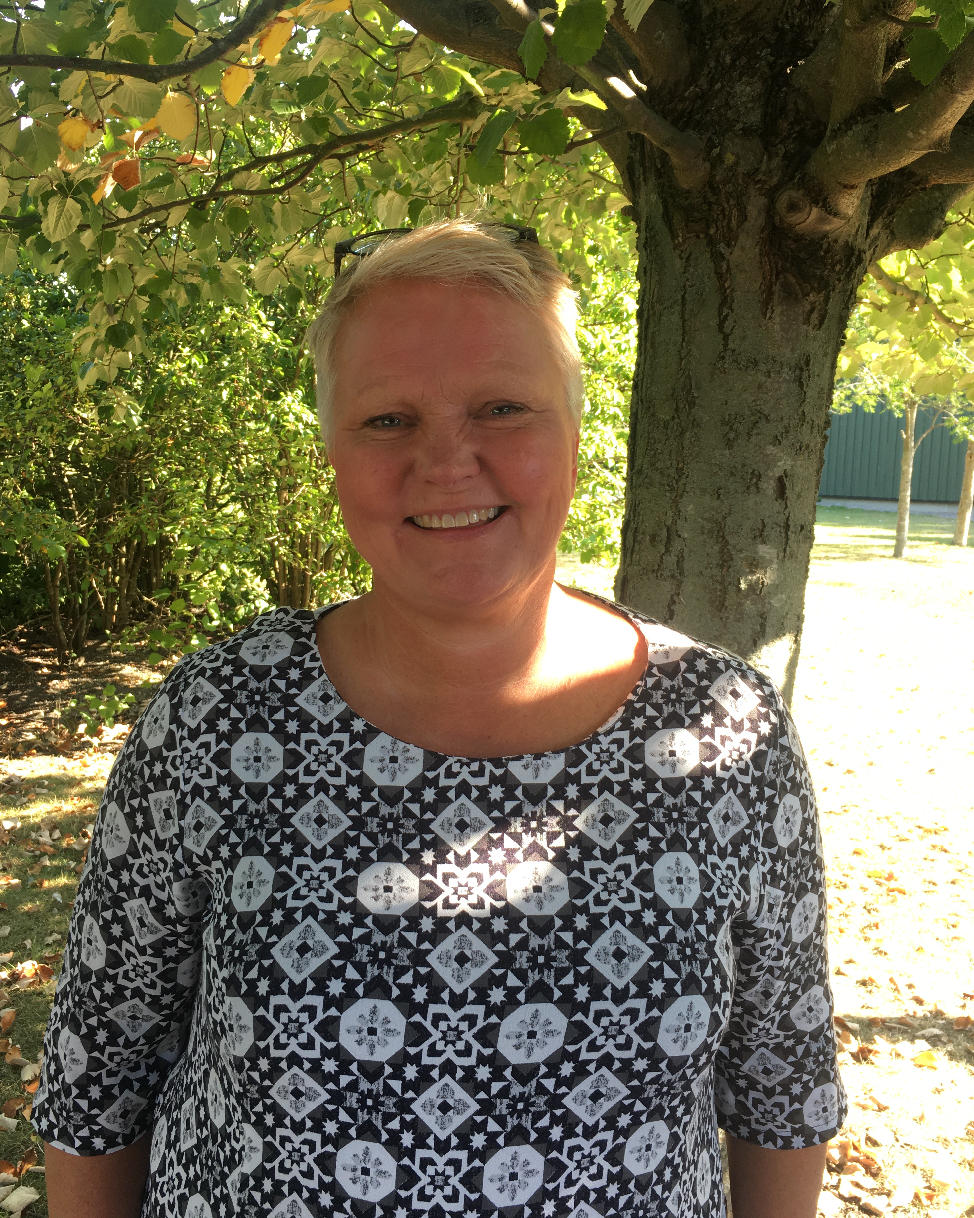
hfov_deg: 47.1
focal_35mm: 31
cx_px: 478
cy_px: 584
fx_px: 1117
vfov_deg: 57.2
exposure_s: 1/100
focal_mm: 4.15
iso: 32
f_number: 2.2
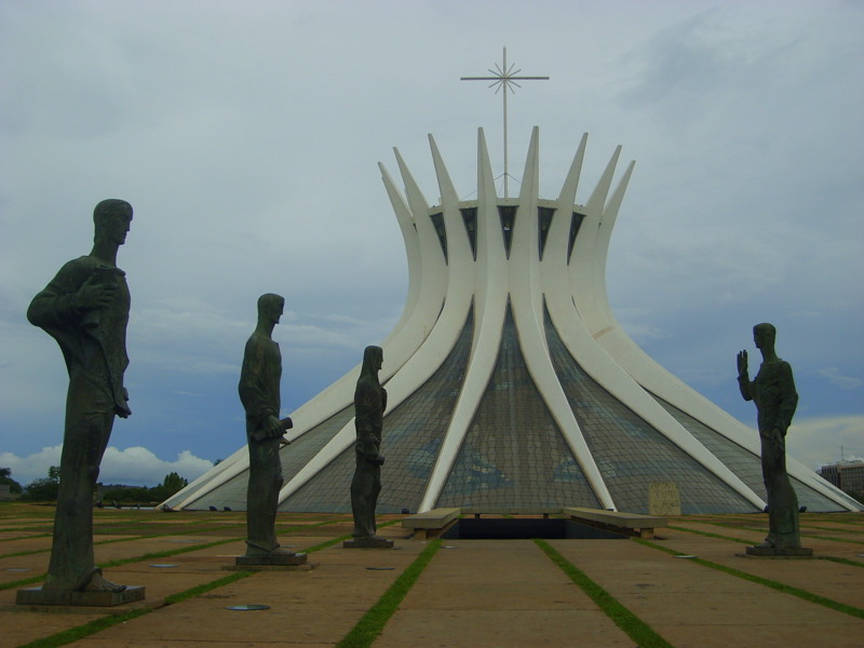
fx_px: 1073
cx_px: 432
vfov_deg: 33.6
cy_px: 324
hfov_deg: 43.9
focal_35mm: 43
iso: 50
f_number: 7.7
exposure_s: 1/180
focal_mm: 7.2
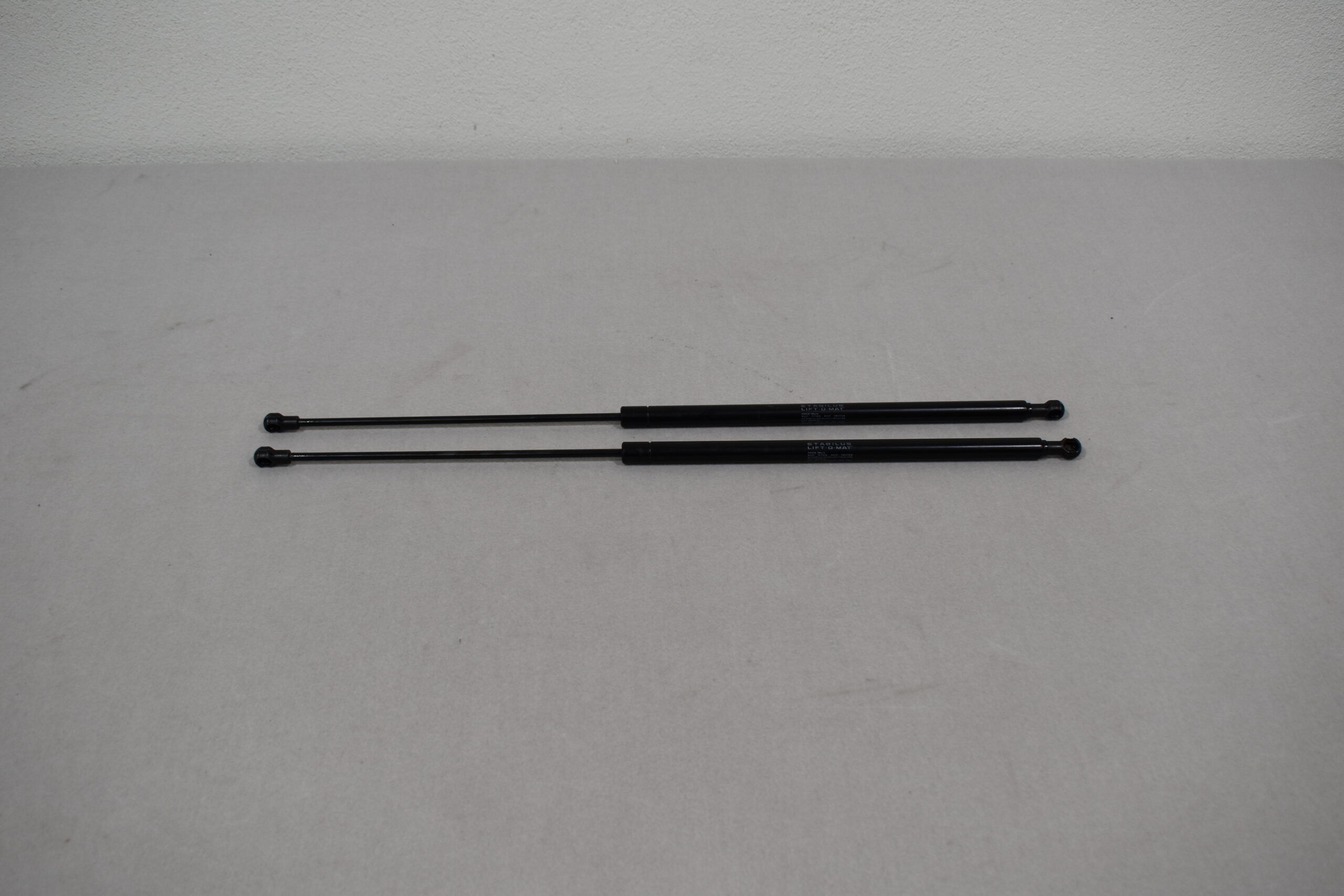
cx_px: 672
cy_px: 448
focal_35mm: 36
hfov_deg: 53.1
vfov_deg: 36.9
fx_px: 1344
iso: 360
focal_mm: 24
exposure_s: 1/125
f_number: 5.6
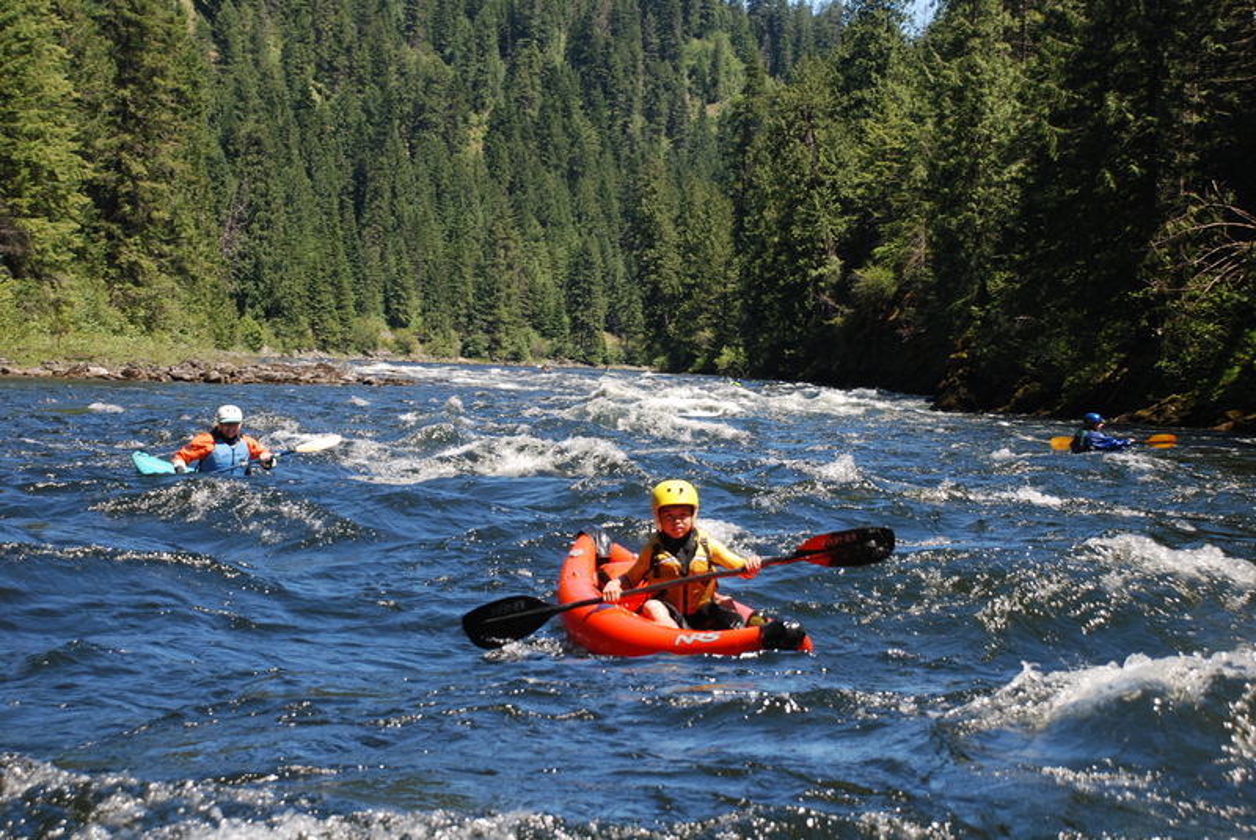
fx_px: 2514
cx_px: 628
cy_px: 420
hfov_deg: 28.0
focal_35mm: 72
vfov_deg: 19.0
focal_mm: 48
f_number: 5.6
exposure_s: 1/125
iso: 200
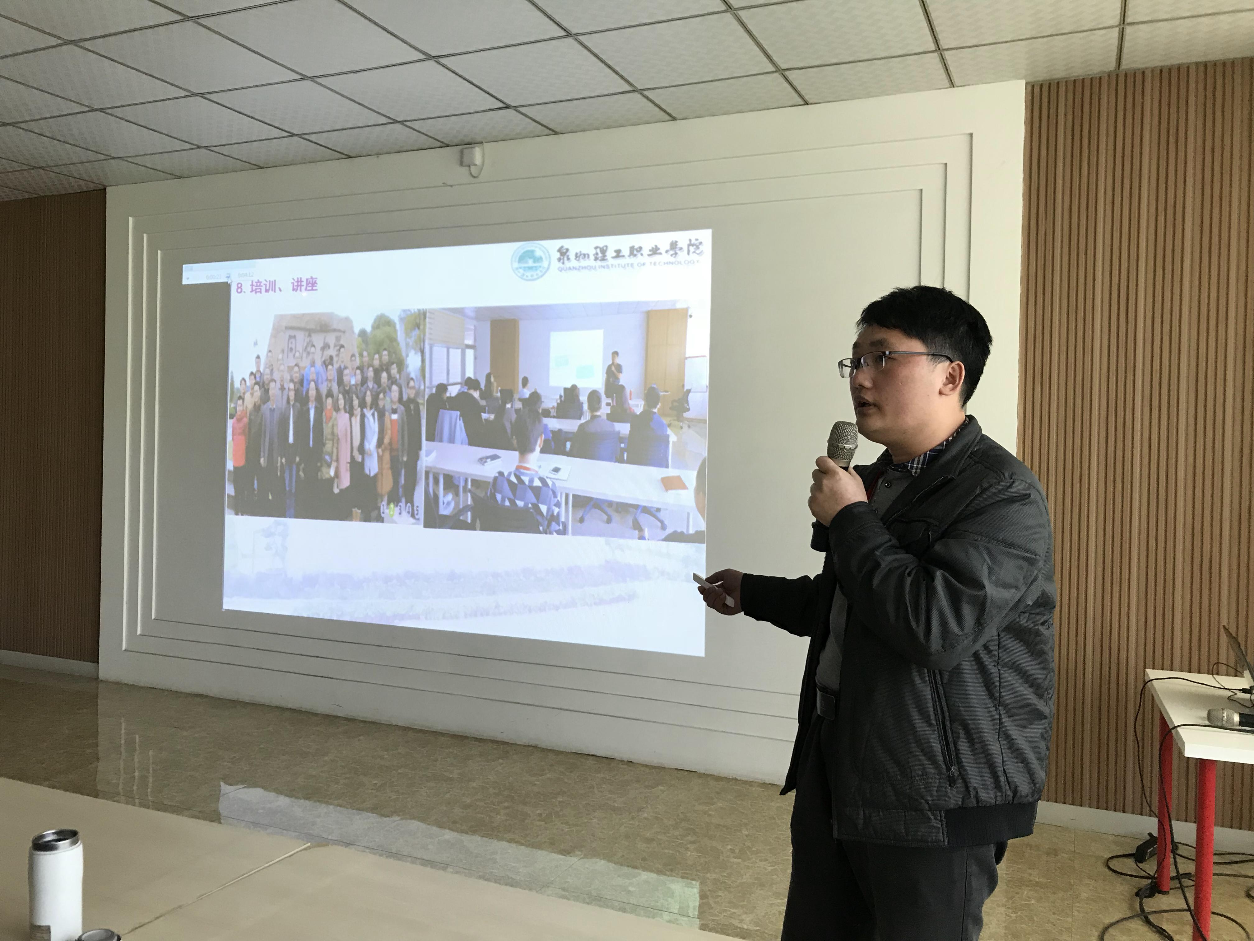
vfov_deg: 49.7
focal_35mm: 28
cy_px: 470
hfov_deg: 63.4
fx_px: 1014
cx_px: 627
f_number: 1.8
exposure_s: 1/33
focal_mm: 3.99
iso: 40
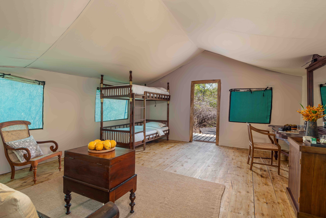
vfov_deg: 70.5
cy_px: 111
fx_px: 154
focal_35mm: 17
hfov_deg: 93.2
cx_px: 161
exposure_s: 1/60
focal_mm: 16
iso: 200
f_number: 10
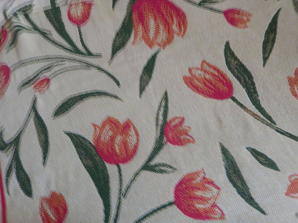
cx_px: 149
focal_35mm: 25
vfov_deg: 54.9
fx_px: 215
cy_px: 112
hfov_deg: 69.4
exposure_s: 1/30
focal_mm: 4.5
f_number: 3.4
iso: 200
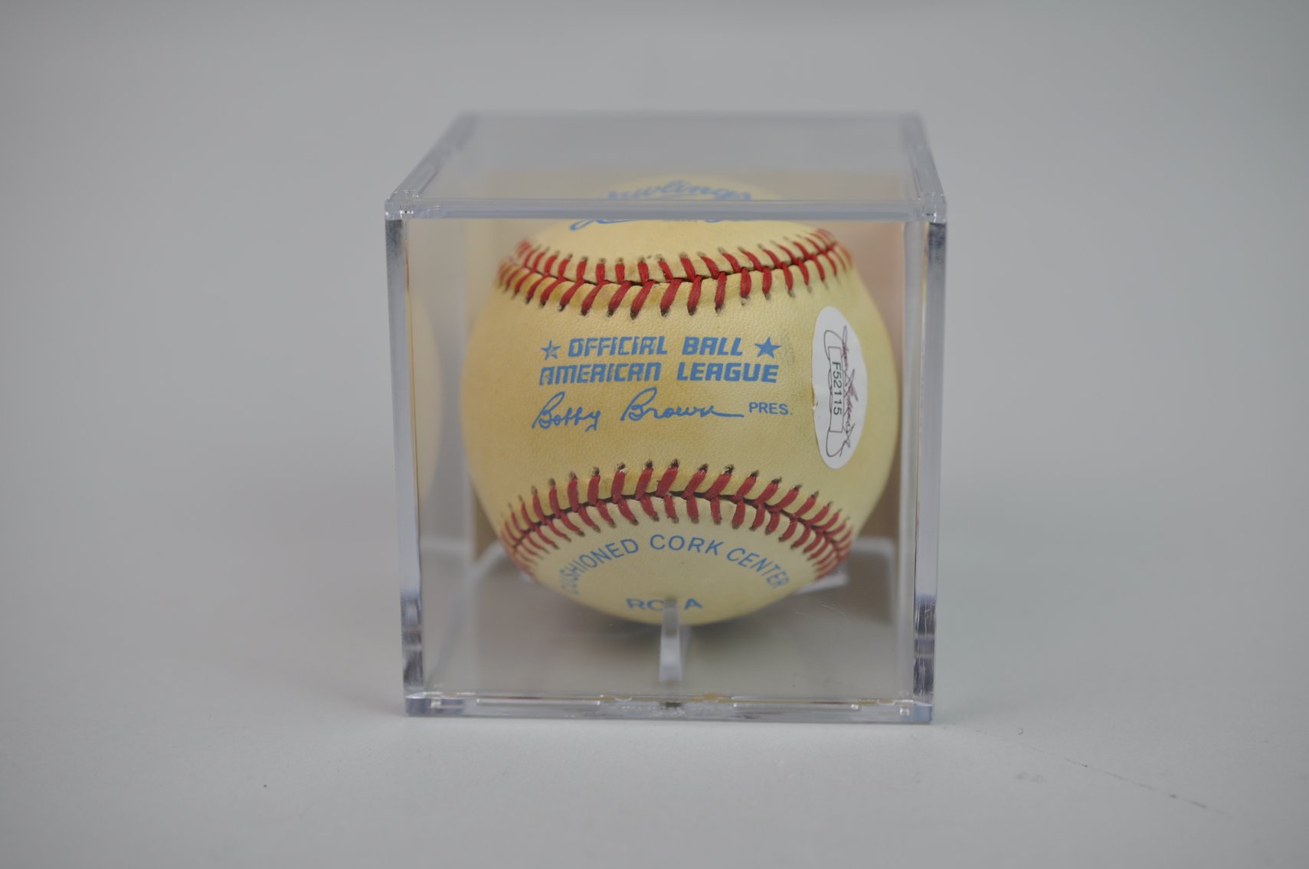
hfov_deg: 33.4
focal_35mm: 60
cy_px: 434
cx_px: 654
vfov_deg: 22.6
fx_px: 2179
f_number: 4
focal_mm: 40
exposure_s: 1/60
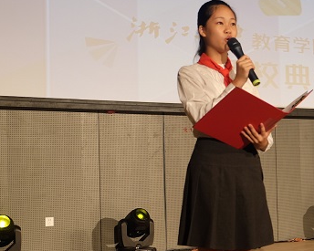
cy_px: 163
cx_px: 267
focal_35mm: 86
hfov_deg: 21.8
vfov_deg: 17.8
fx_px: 799
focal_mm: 27.7
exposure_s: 1/30
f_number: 3.2
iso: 200
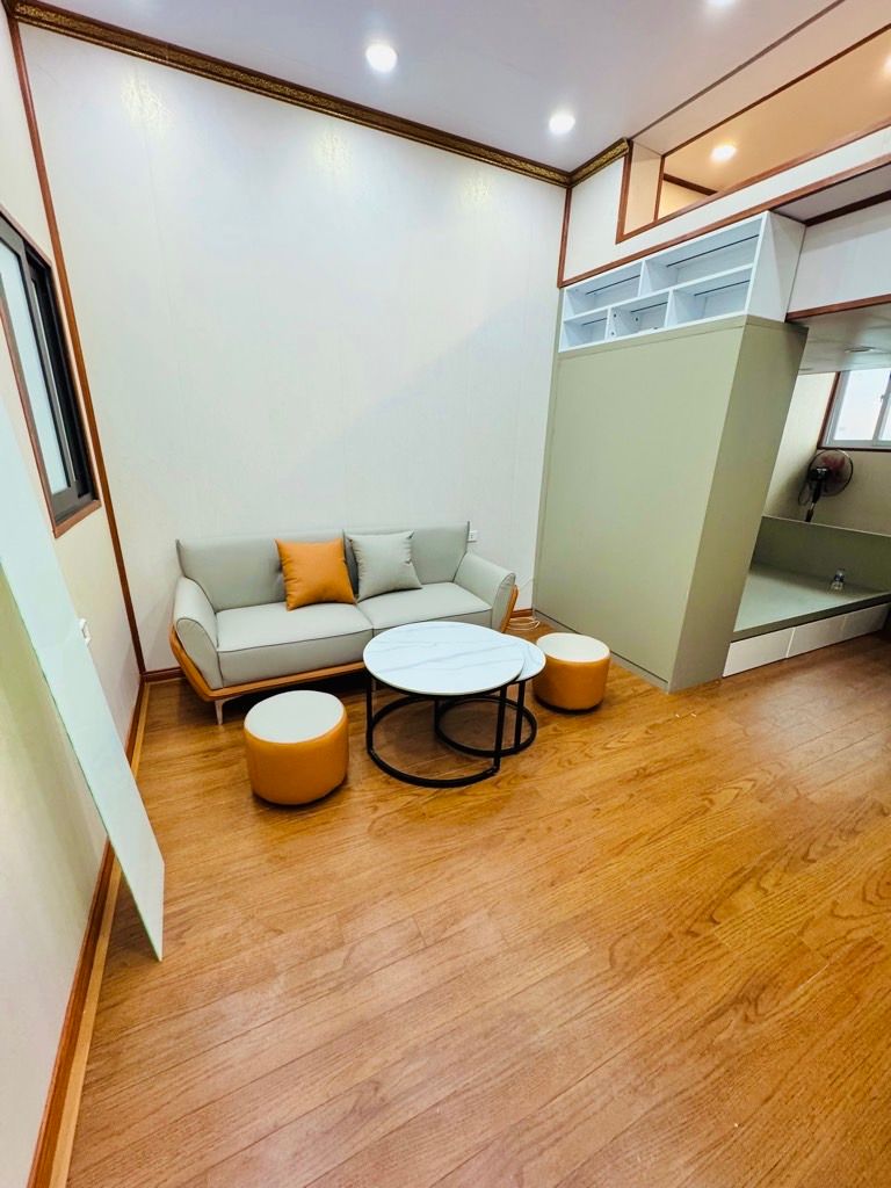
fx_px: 480
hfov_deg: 85.7
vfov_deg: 102.1
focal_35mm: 14
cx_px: 446
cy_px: 594
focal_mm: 2.22
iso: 250
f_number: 2.2
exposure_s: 1/100
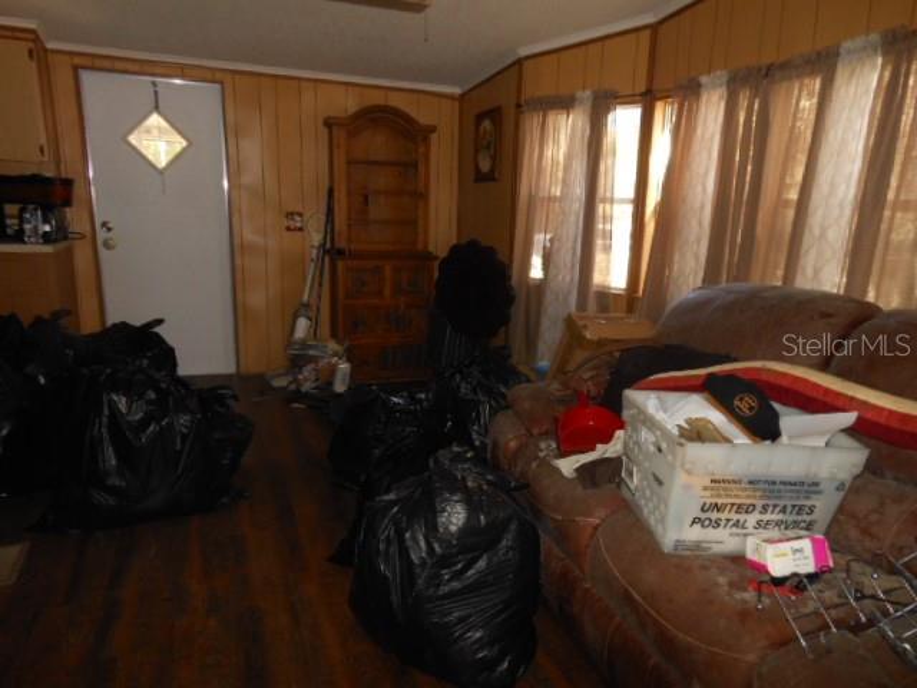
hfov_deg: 69.4
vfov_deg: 54.9
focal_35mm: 25
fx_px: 662
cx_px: 458
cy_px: 344
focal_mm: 4.5
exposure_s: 1/25
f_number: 3.2
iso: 200
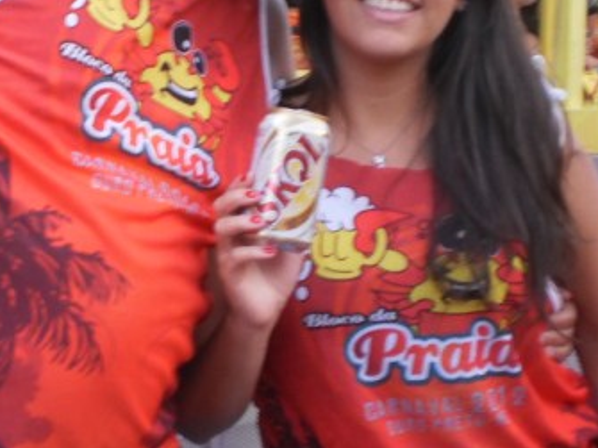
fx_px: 1485
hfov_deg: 22.0
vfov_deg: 17.0
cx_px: 14
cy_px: 77
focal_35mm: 86
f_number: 3.1
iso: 100
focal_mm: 6.3
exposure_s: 1/40
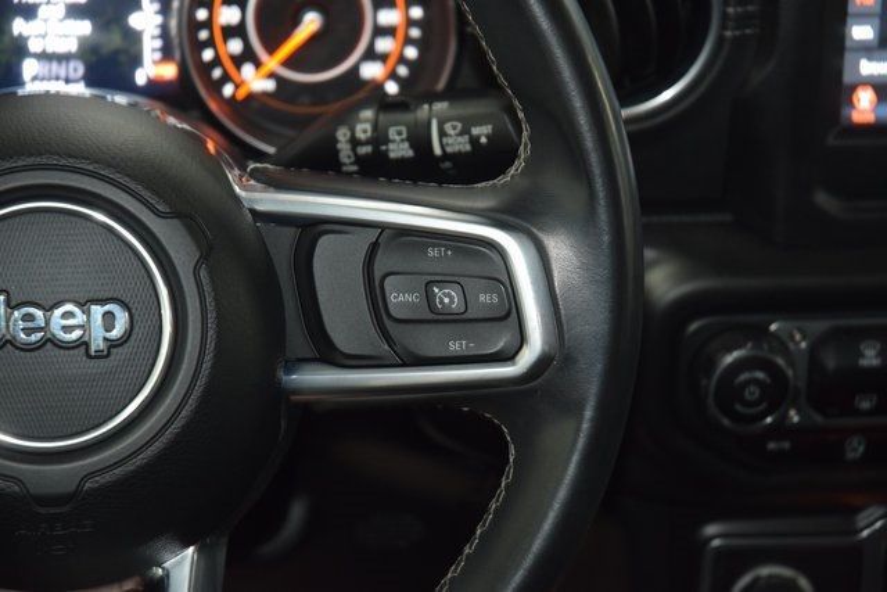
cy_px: 296
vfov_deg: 13.0
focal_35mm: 105
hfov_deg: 19.5
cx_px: 444
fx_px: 2588
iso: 1600
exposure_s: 1/25
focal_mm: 70
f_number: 4.5
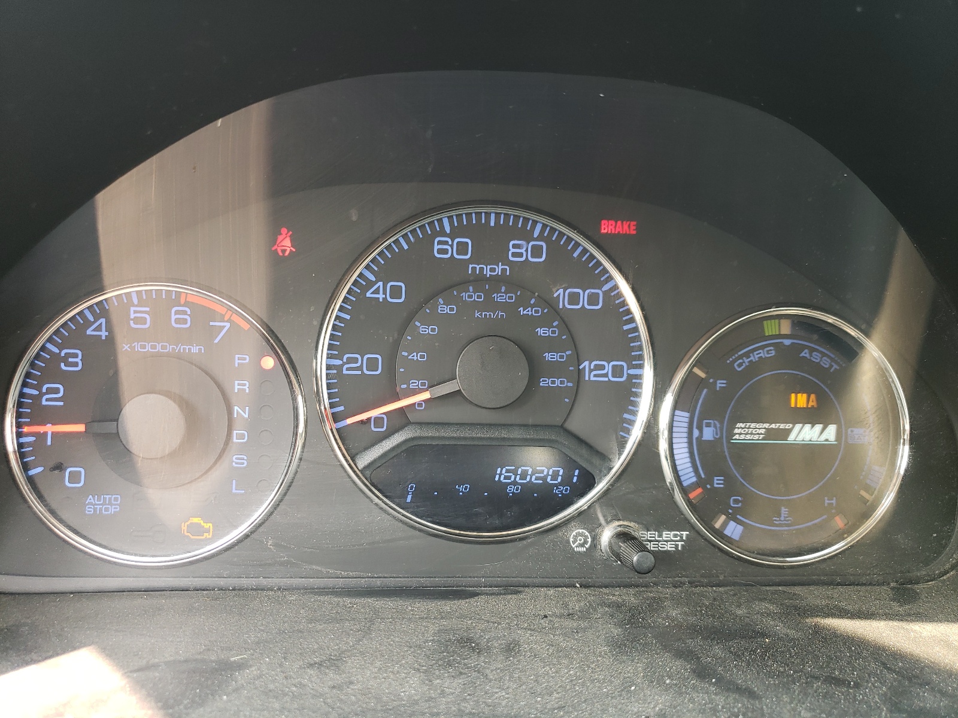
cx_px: 479
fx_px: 720
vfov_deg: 53.1
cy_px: 359
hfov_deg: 67.3
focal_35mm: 26
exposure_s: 1/60.2
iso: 63
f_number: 1.5
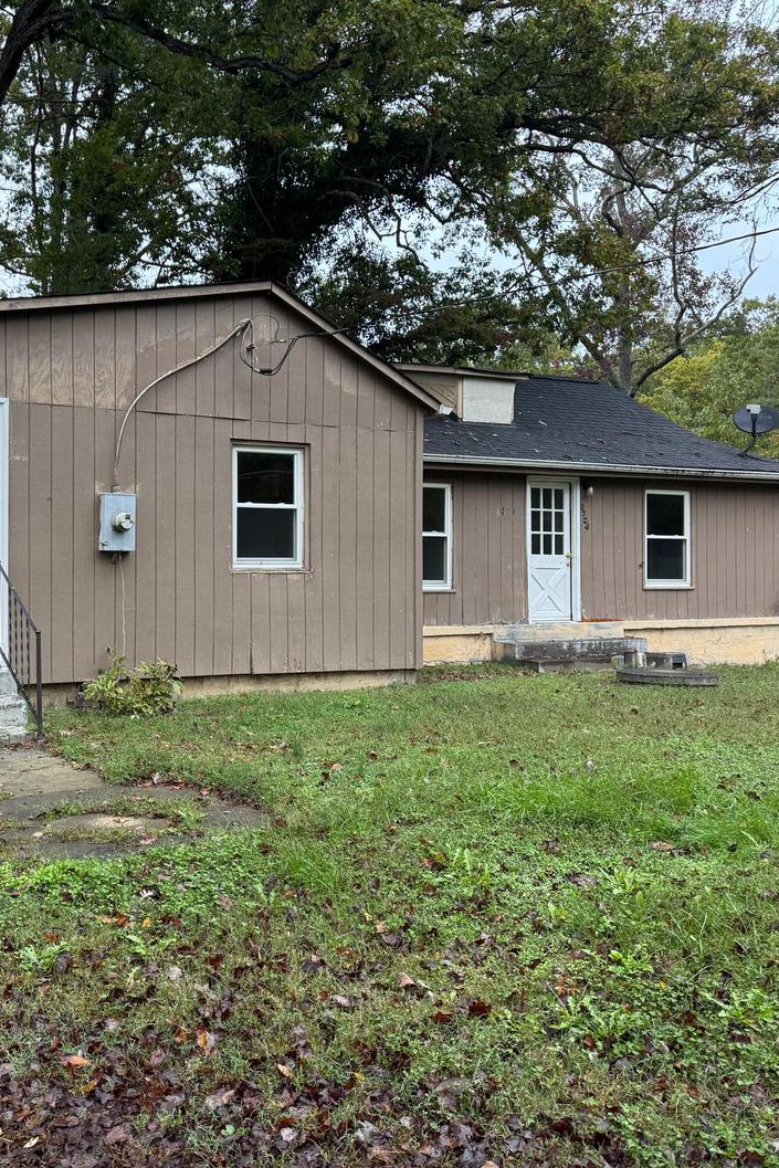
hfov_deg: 37.8
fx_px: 1103
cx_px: 183
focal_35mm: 34
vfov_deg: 55.8
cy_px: 574
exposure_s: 1/121
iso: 160
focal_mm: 6.76
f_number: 1.78
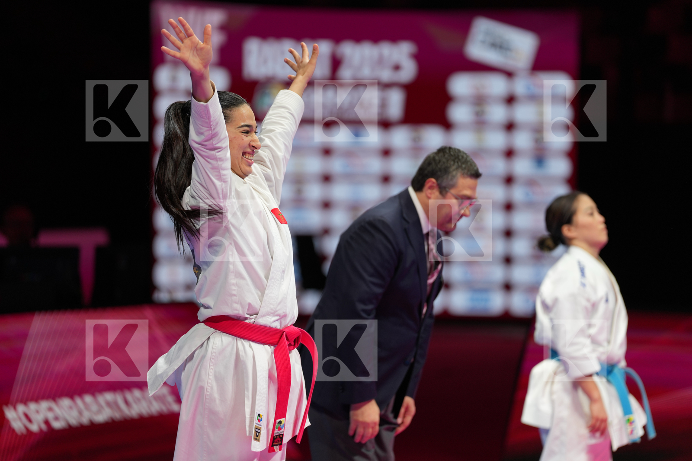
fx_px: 3843
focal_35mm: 200
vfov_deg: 6.9
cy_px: 230
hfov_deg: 10.3
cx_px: 346
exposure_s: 1/500
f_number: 2.8
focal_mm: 200
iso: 400
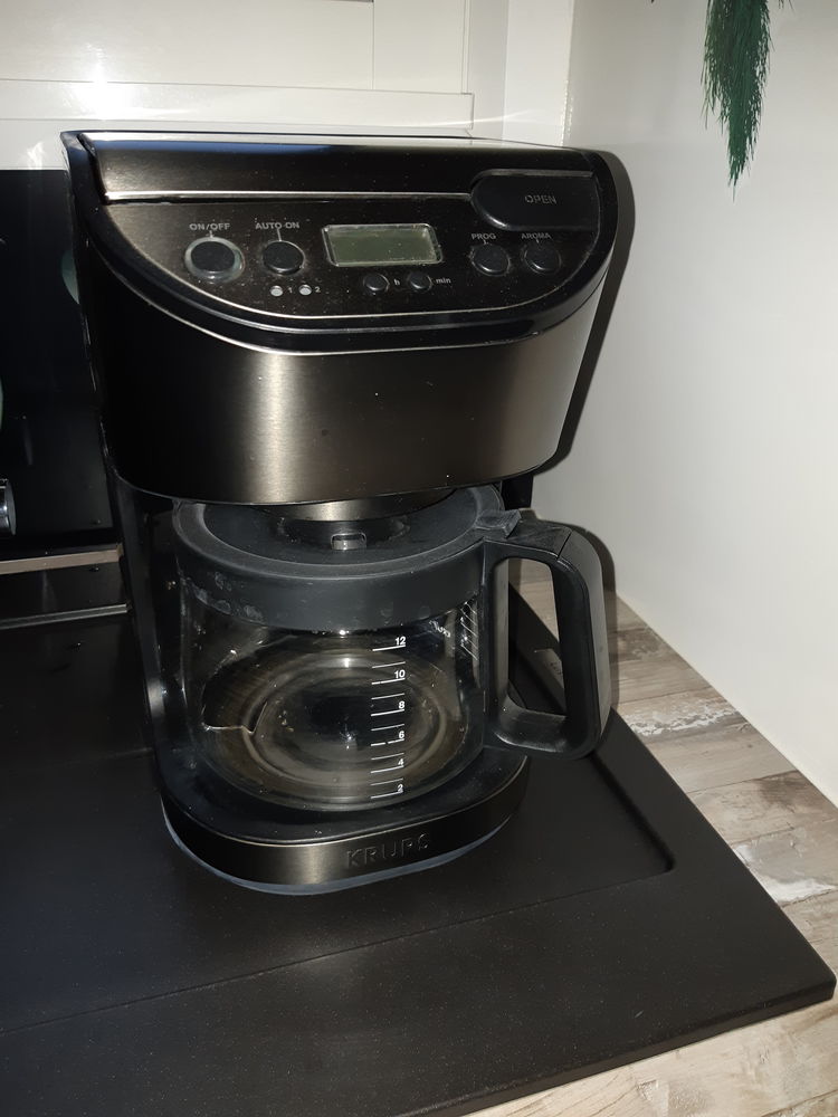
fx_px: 839
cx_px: 419
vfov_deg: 67.3
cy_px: 558
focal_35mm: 26
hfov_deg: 53.1
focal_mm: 3.93
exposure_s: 1/50
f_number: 1.7
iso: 125
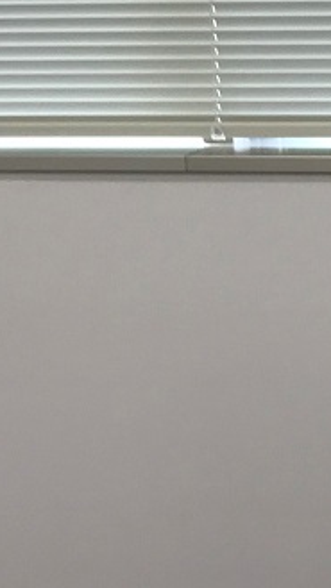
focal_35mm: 72
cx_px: 586
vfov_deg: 29.3
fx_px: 1124
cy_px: 336
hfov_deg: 14.8
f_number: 1.8
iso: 32
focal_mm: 3.99
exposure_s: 1/120
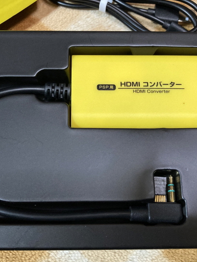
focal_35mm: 41
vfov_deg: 45.7
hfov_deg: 35.2
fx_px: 311
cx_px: 93
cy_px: 124
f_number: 1.8
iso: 320
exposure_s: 1/43
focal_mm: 3.99
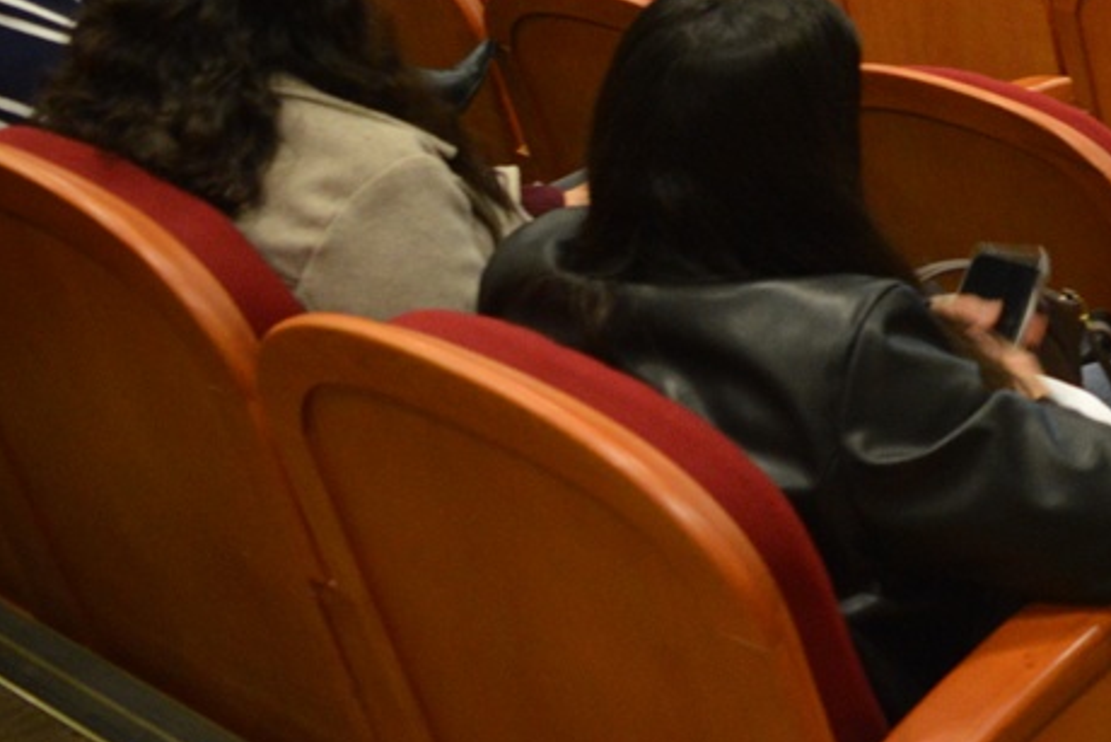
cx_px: 1432
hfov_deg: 20.9
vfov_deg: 14.5
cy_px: -309
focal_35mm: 89
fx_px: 2747
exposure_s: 1/15
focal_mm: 20
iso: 900
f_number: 3.5
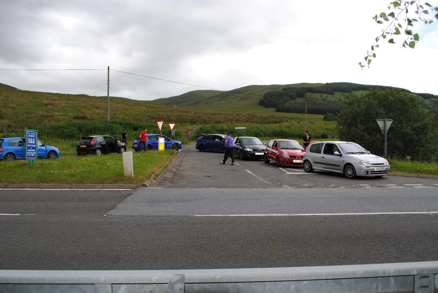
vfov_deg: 43.7
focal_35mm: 30
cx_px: 219
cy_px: 146
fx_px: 365
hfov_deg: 61.9
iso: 100
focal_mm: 20
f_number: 7.1
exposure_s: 1/200
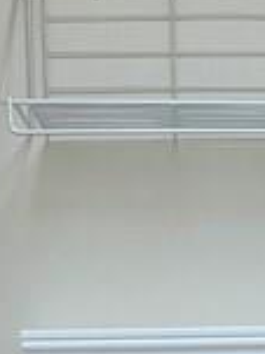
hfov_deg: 8.3
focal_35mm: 176
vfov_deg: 10.4
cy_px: 696
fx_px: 1799
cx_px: 312
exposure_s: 1/60
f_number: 1.8
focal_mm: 4.25
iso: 50
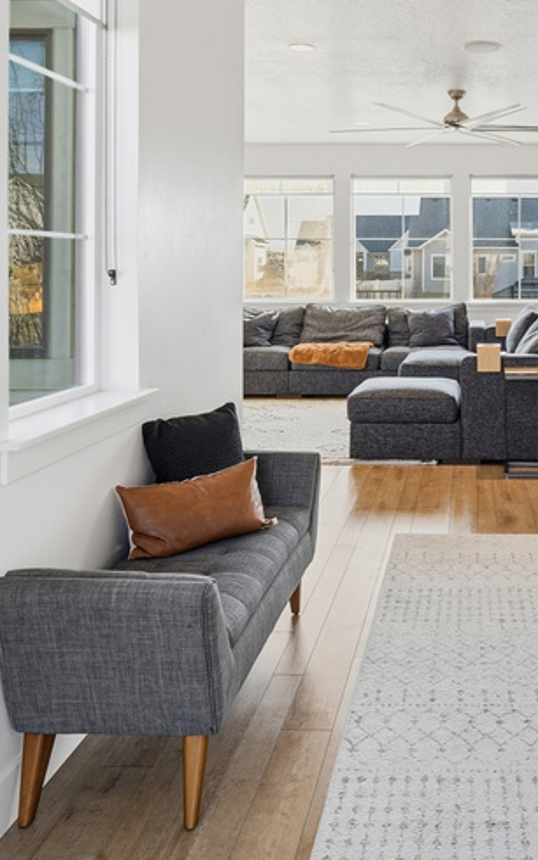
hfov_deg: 35.3
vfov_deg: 55.3
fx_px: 797
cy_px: 274
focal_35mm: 34
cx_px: 477
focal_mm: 16
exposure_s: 1/800
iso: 250
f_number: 10
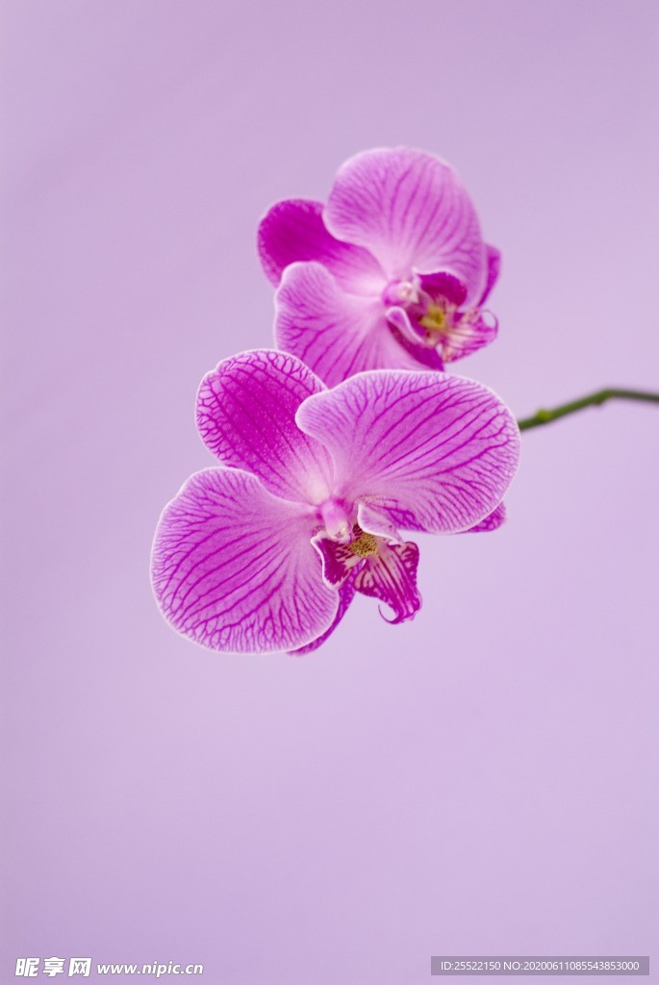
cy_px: 492
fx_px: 1452
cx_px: 330
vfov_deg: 37.5
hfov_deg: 25.6
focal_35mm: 53
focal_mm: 35
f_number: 4
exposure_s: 1/30
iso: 200
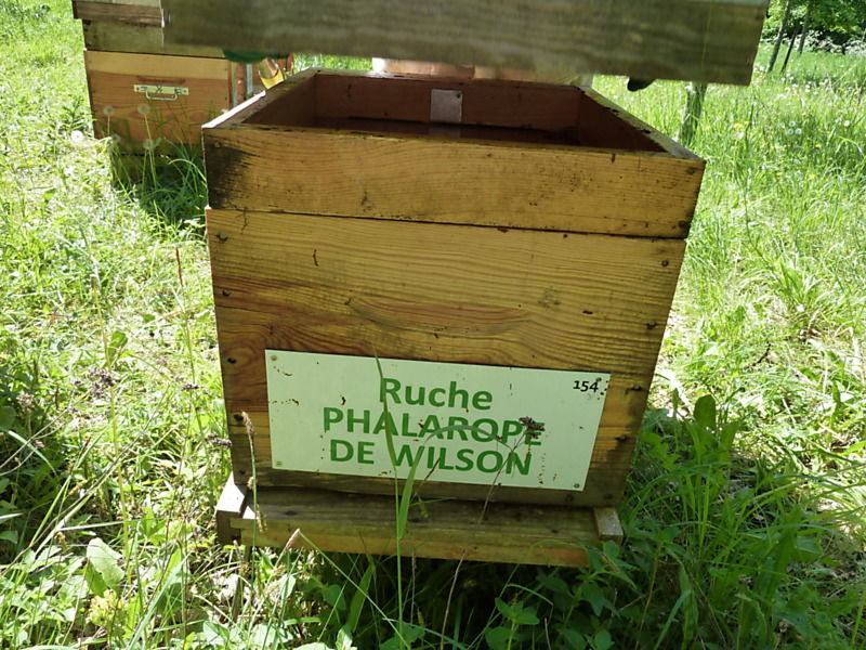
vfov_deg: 54.9
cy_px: 325
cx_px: 433
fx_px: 625
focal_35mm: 25
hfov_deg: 69.4
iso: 125
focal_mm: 4.1
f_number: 4
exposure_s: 1/160
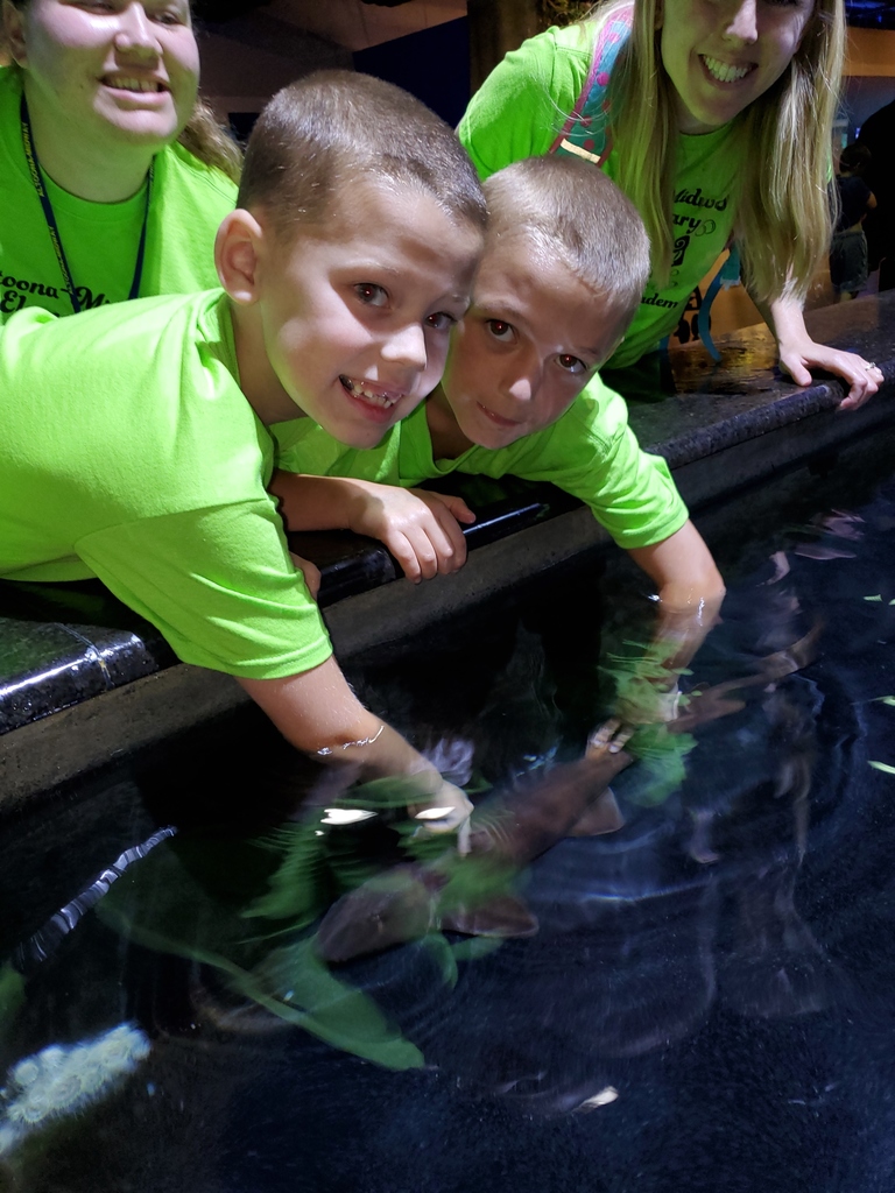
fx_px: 896
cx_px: 448
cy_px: 596
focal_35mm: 26
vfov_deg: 67.3
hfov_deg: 53.1
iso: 125
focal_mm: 4.3
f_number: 1.5
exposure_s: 1/24
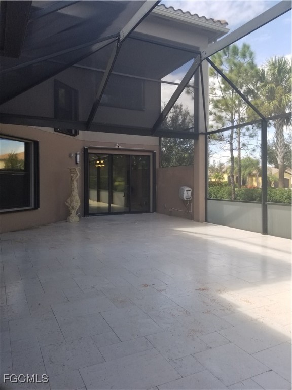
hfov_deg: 53.1
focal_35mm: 26
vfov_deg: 67.3
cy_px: 195
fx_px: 292
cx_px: 146
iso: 50
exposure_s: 1/455
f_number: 1.7
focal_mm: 4.25
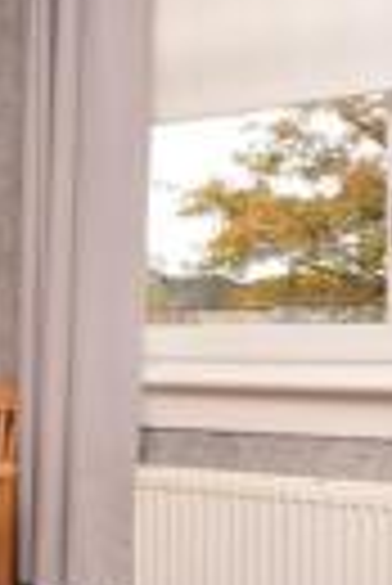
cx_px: 194
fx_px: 896
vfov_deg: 36.1
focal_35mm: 55
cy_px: 353
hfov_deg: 24.7
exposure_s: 1/60
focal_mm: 10
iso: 800
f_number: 7.1
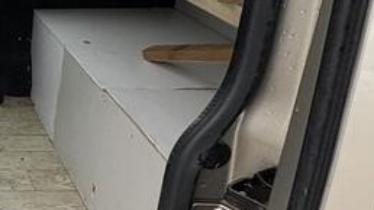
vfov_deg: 22.6
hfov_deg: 29.4
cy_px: 100
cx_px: -142
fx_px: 525
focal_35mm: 53
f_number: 2.2
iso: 40
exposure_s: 1/151
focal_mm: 2.22
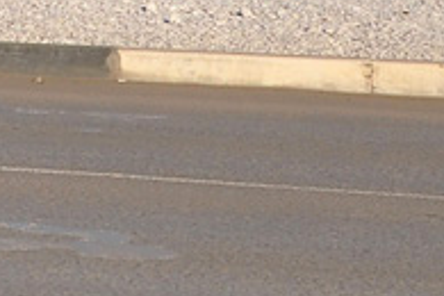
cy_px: -699
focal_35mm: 301
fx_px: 3712
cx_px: -874
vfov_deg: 4.3
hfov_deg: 6.3
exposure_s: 1/640
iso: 200
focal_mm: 28
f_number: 9
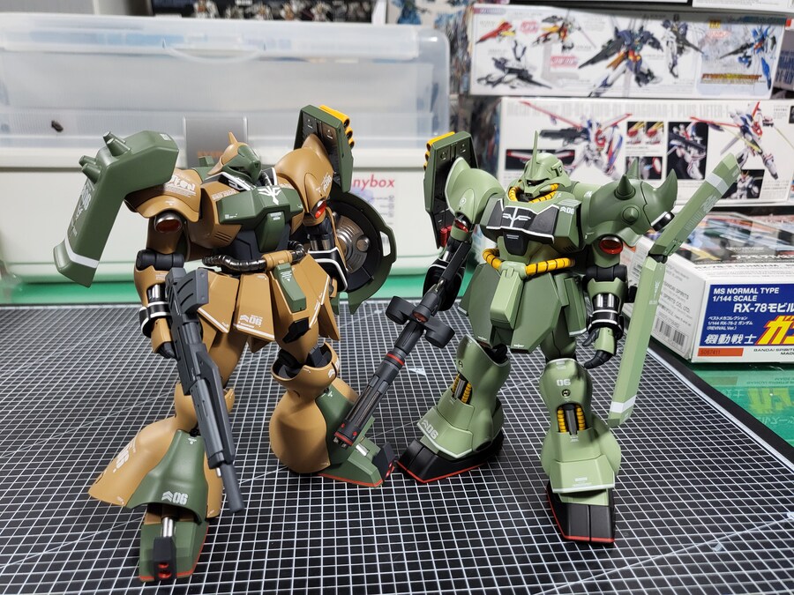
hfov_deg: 67.3
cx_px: 397
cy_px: 298
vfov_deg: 53.1
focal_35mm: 26
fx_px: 596
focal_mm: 4.25
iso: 250
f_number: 1.8
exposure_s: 1/60
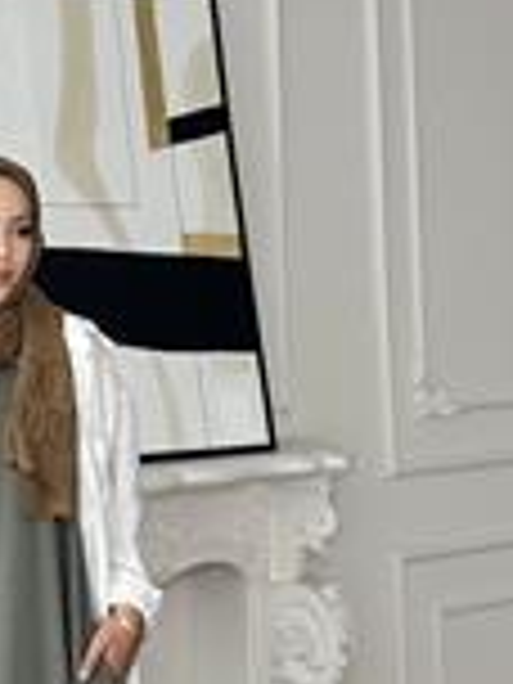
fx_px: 1284
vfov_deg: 28.9
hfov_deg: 21.5
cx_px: -40
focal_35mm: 65
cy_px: 587
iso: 80
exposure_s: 1/121
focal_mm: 6.86
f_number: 1.78
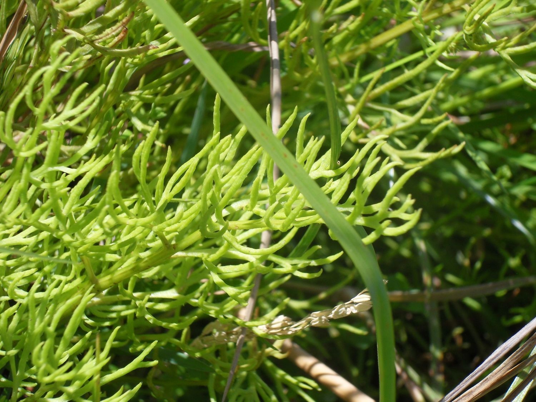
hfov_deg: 15.2
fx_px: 2013
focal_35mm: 130
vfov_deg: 11.4
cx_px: 268
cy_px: 201
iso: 80
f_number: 5.8
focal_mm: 22.8
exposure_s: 1/250
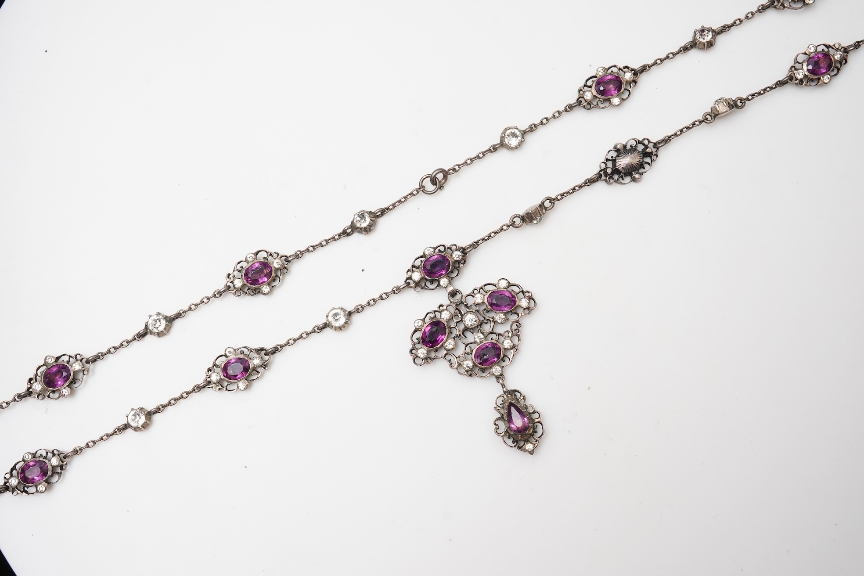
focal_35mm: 45
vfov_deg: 29.9
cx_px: 432
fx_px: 1080
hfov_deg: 43.6
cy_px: 288
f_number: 18
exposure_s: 1/125
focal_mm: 30
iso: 500
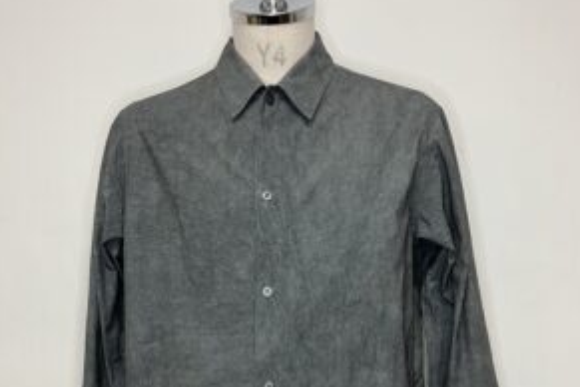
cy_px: 289
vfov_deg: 32.8
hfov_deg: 48.5
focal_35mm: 40
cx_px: 293
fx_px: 644
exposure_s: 1/50
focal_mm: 3.99
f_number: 1.8
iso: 125
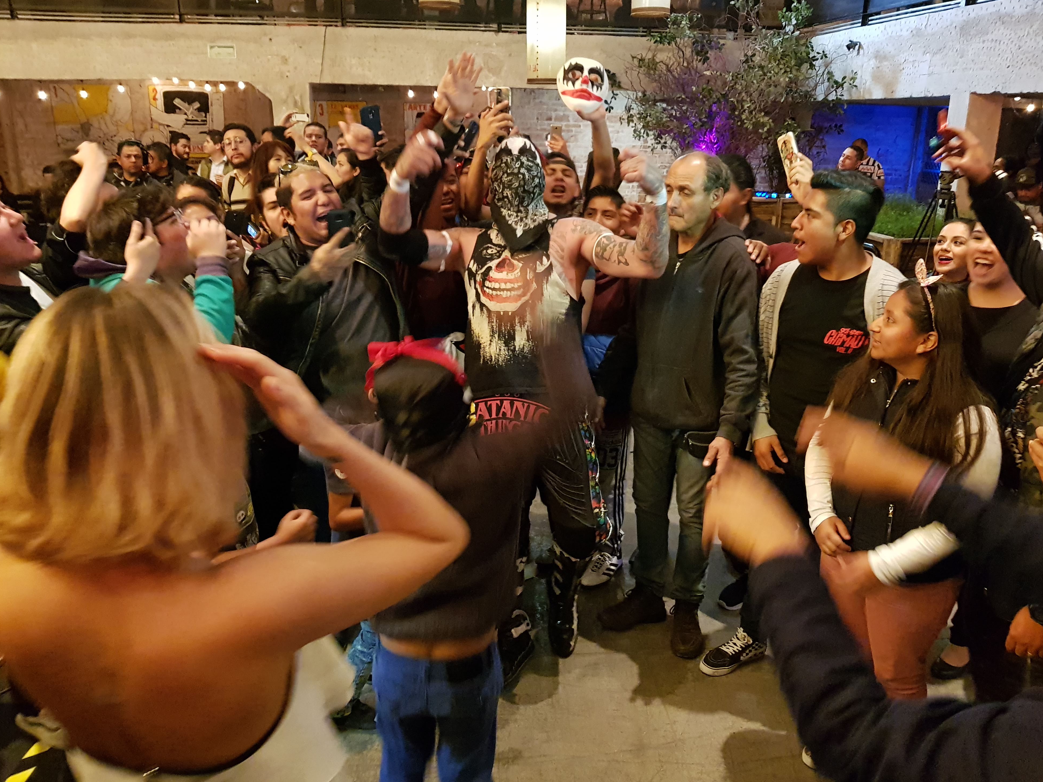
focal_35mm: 27
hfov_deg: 65.3
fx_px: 814
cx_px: 536
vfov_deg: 51.4
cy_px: 390
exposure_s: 1/30
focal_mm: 4.3
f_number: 1.7
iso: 640
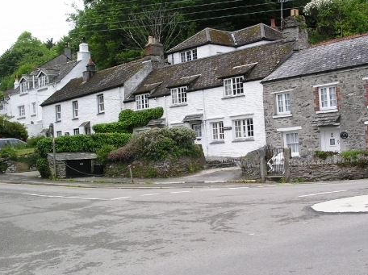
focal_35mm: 50
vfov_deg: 29.1
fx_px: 531
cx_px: 218
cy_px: 139
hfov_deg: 38.1
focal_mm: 7.8
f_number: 5.6
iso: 100
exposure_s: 1/125
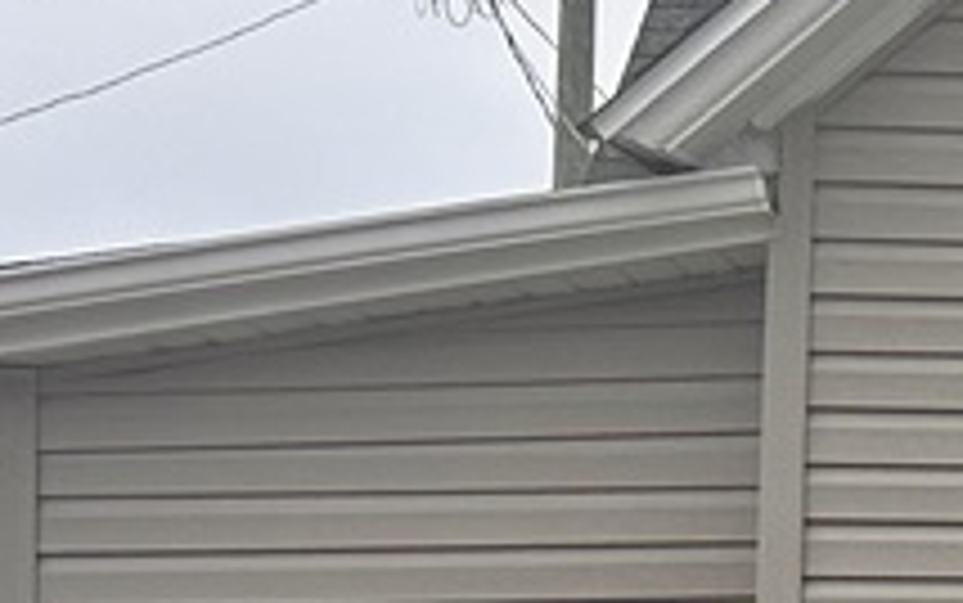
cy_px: 562
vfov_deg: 7.7
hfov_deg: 10.2
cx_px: 2511
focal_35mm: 171
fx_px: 4490
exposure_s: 1/1321
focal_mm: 6.86
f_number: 1.78
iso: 80
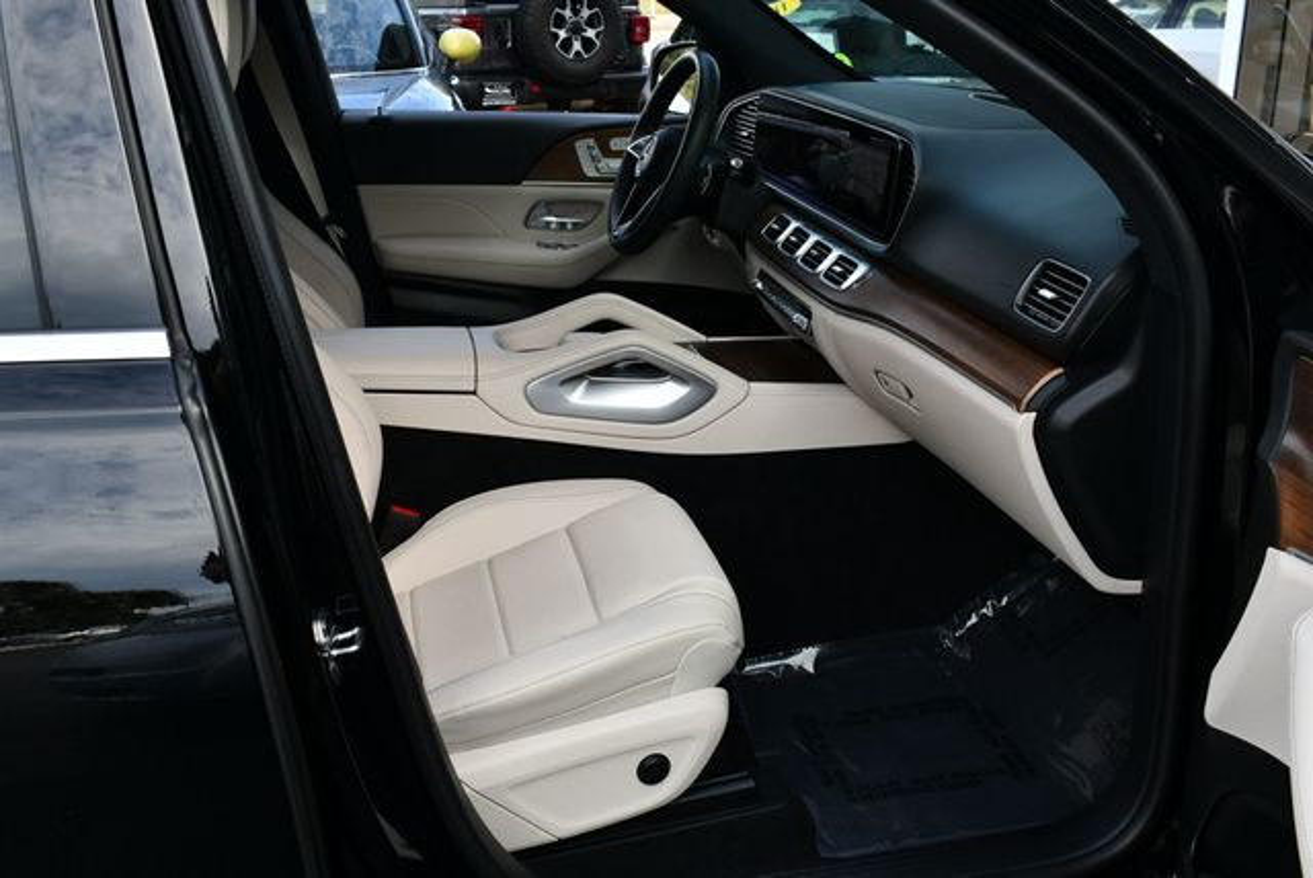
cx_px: 656
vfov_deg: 36.9
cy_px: 439
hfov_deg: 53.1
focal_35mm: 36
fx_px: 1314
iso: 200
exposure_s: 1/250
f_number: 6.3
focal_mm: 18
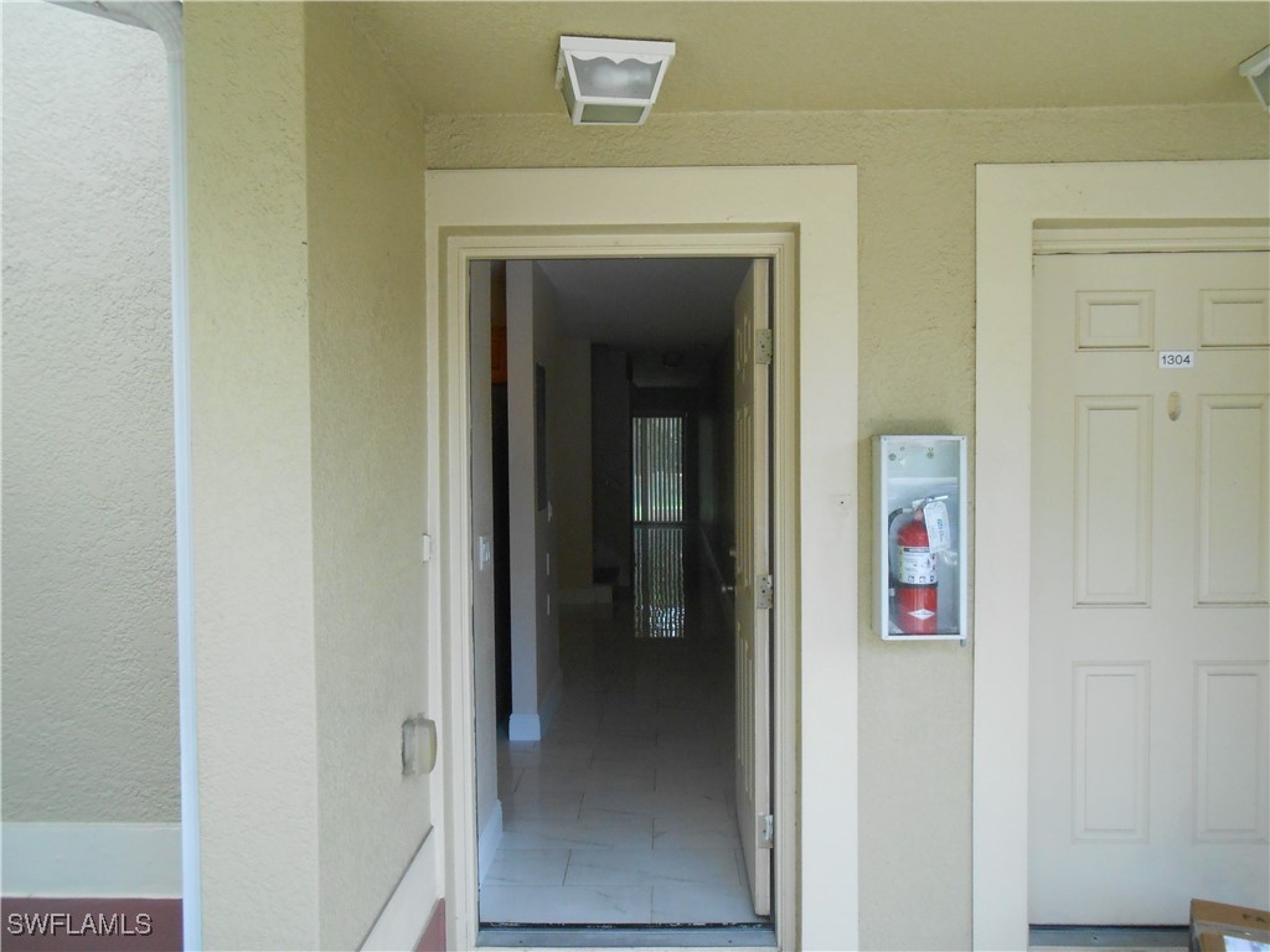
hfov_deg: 67.3
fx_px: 954
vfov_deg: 53.1
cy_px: 476
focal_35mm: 26
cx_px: 635
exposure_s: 1/250
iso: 320
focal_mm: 4.6
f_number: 3.5
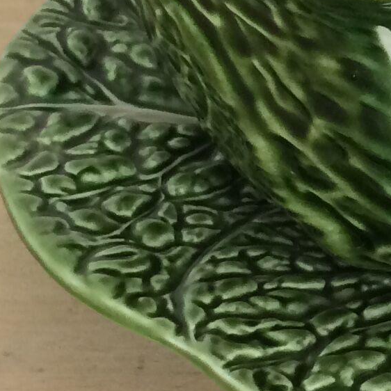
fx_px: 1904
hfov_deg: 11.3
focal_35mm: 149
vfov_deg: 11.5
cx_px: 587
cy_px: -90
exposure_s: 1/33
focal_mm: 4.15
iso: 50
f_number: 2.2
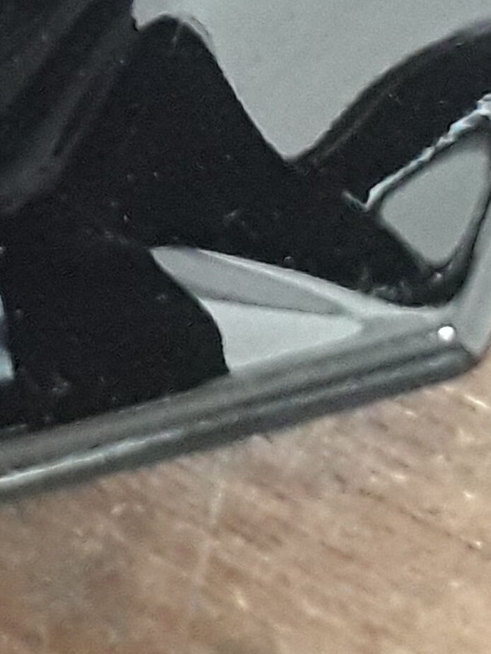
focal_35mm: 121
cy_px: -414
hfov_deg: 11.5
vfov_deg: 14.8
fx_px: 2288
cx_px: -345
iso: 500
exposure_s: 1/20
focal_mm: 3.6
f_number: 1.9
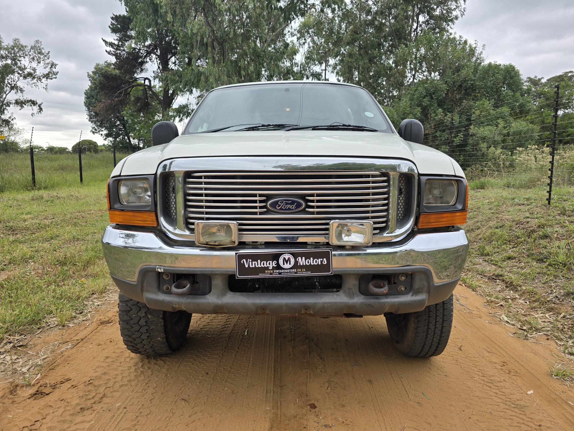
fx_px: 381
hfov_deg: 73.9
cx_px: 287
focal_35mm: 23
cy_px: 216
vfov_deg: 58.9
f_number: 1.7
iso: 12
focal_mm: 6.3
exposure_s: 1/230
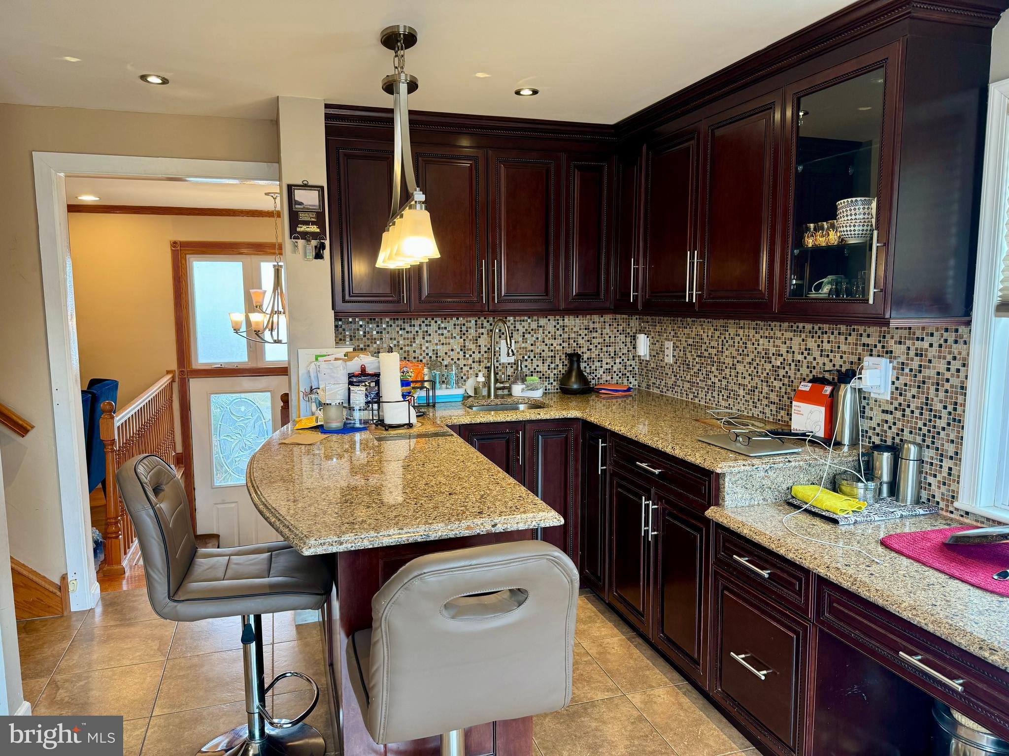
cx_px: 504
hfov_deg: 71.6
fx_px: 700
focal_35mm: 24
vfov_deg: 56.8
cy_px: 378
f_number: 1.78
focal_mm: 6.76
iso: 125
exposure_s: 1/60
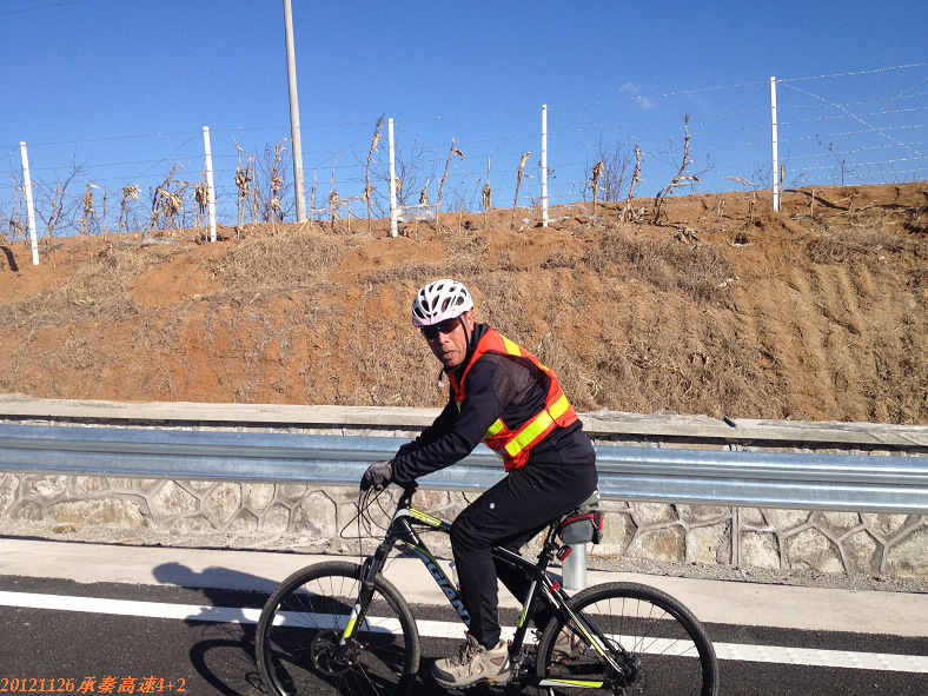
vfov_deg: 40.7
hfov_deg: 52.6
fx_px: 938
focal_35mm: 35
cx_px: 464
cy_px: 348
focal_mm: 4.28
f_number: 2.4
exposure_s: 1/2123
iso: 64
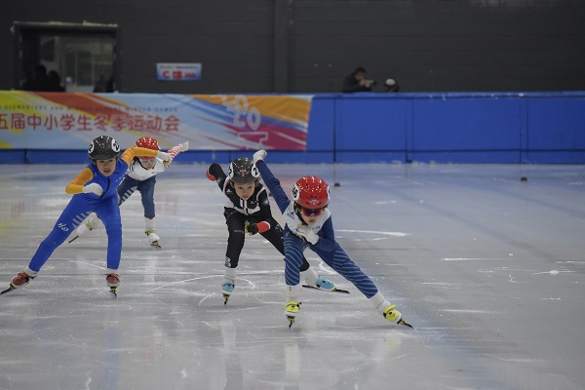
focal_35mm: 200
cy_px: 195
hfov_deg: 10.3
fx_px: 3250
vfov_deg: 6.9
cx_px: 292
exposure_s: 1/500
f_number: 5.6
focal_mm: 200
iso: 5000
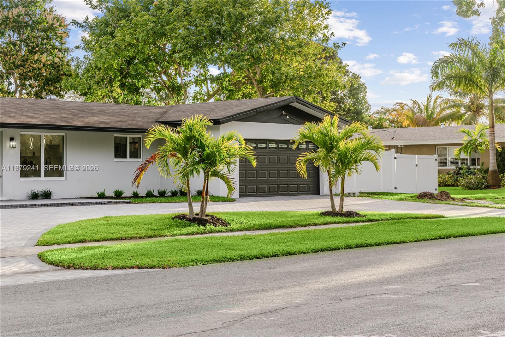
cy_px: 168
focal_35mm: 67
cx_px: 252
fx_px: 940
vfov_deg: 20.3
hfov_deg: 30.1
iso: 100
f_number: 5.6
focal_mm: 67
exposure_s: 1/160
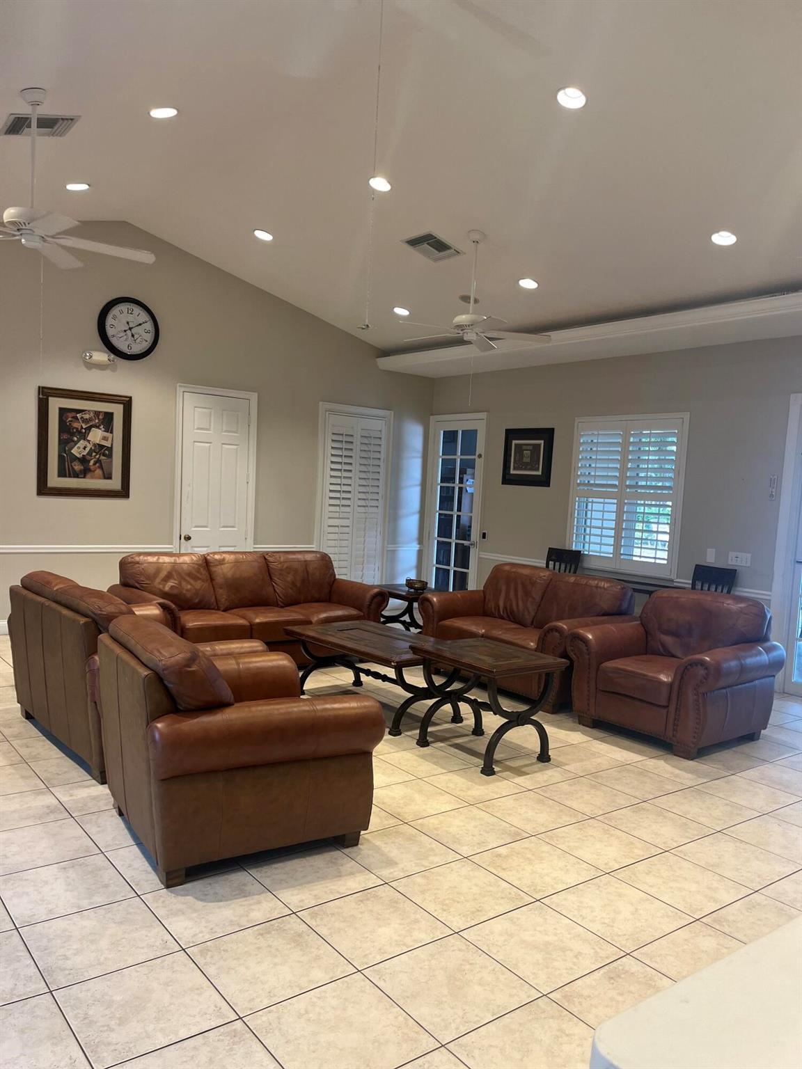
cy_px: 534
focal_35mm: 26
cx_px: 401
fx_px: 803
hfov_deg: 53.1
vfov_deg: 67.3
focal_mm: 5.1
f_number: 1.6
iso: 100
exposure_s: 1/60
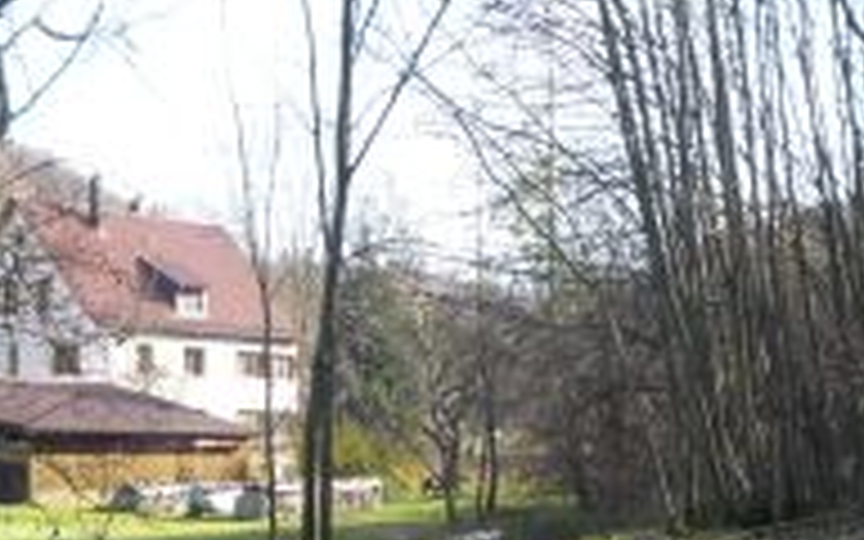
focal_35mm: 85
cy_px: 482
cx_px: 490
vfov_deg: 15.2
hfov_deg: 24.3
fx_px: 2001
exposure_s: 1/250
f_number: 4
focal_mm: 5.2
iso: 200
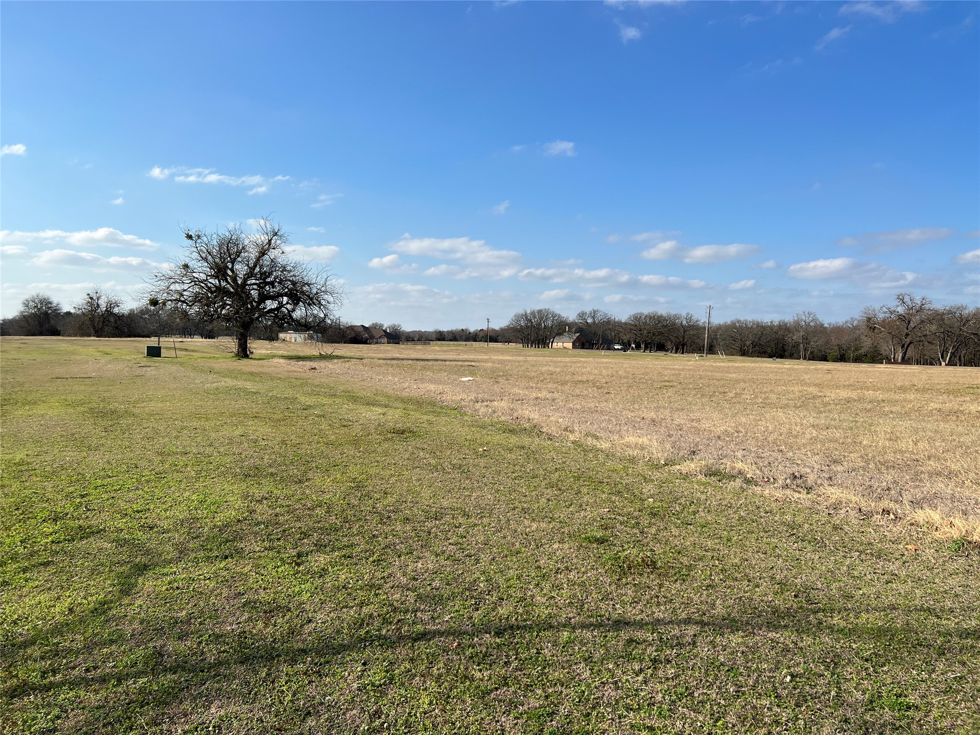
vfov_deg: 53.1
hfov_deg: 67.3
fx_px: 736
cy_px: 368
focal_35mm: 26
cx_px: 490
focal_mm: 5.7
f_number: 1.5
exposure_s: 1/5319
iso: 50
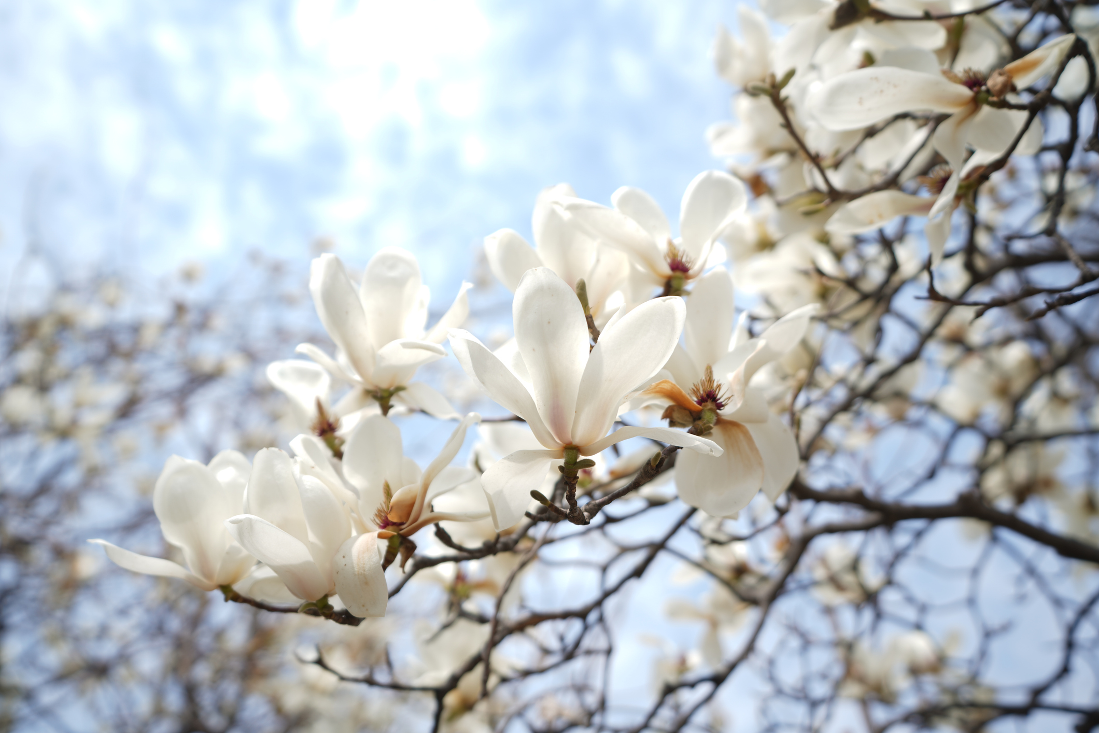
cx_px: 550
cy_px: 366
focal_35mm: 35
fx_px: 1069
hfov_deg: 54.4
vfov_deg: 37.9
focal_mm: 35
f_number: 2.8
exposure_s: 1/640
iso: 50
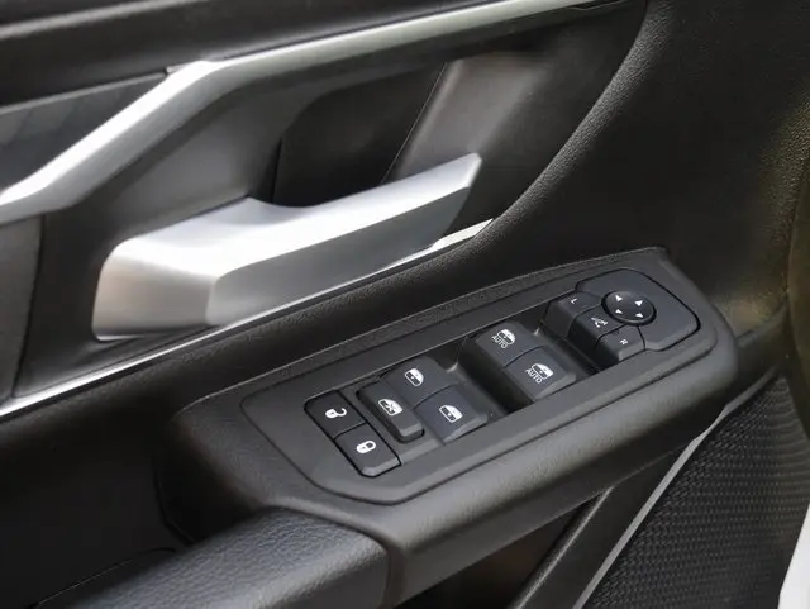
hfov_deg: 38.2
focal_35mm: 50
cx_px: 405
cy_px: 304
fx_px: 1171
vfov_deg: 29.1
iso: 640
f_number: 5.3
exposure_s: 1/60
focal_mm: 25
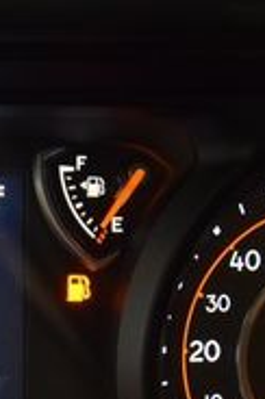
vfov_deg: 15.6
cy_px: 322
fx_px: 1449
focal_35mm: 131
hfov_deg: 10.2
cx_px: -91
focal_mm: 25
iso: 2200
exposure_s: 1/125
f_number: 3.8
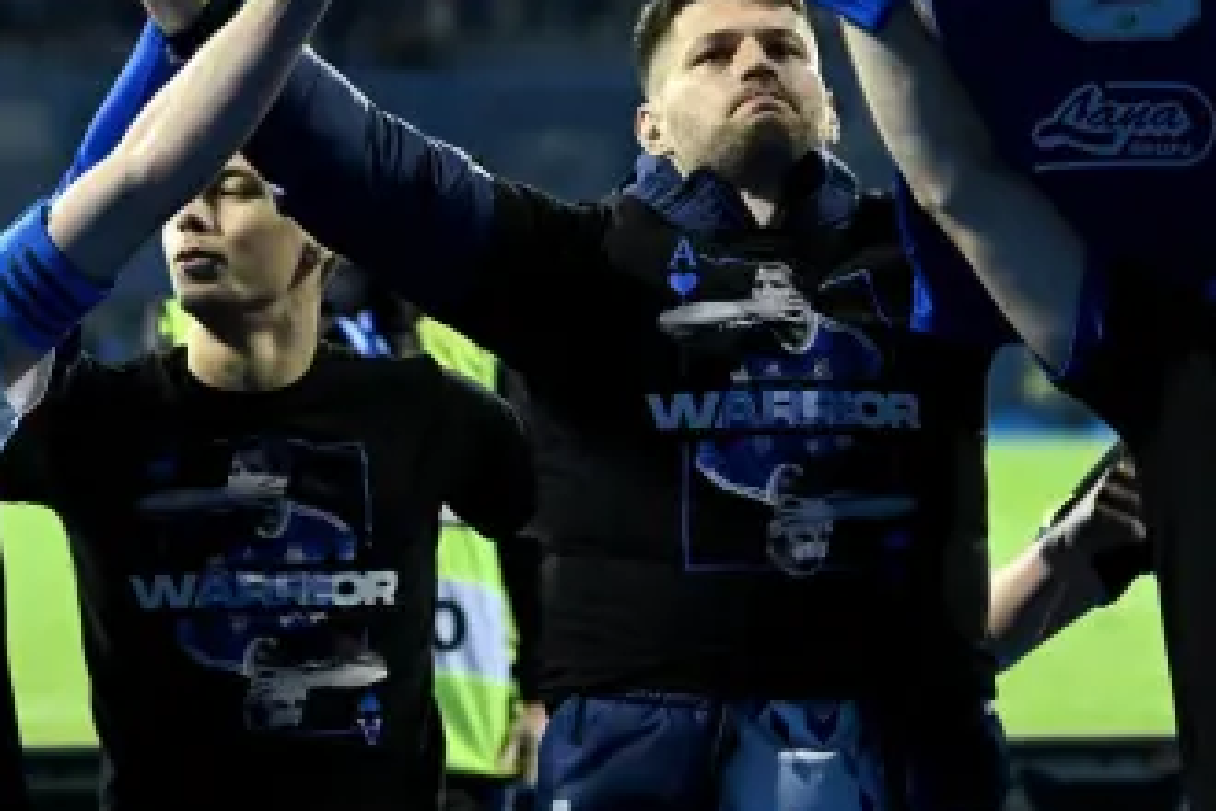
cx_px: 435
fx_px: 8579
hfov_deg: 8.1
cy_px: 444
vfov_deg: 5.4
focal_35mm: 254
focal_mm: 110
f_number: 4
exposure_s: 1/400
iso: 4000
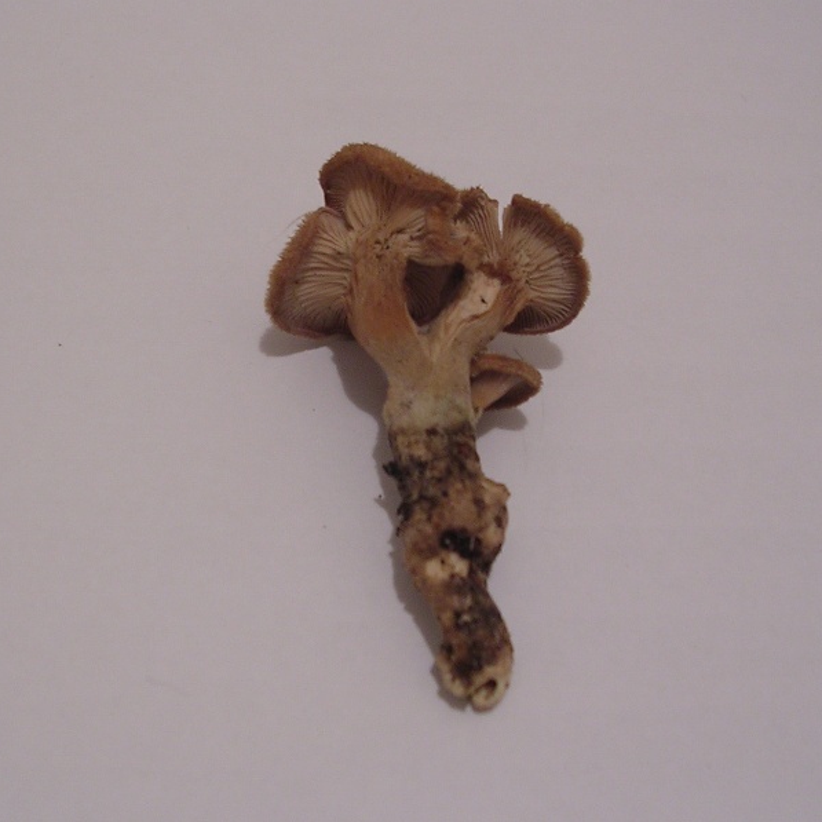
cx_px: 384
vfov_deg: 37.6
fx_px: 1209
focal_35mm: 45
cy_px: 412
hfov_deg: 37.5
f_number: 2.8
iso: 104
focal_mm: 5.8
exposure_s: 1/3.5
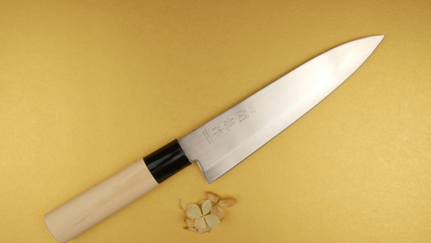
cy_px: 135
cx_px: 214
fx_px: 560
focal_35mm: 49
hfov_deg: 42.1
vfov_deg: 24.4
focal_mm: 30.2
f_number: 7.1
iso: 400
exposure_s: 1/125
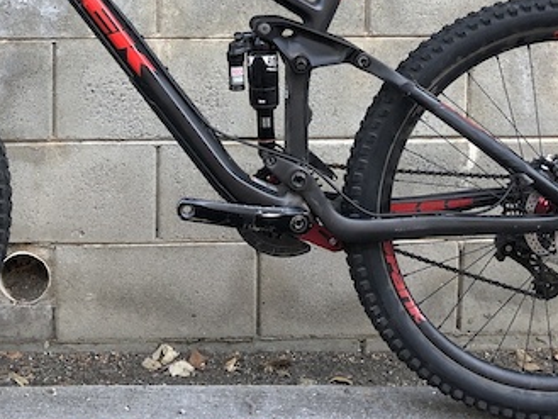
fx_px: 1097
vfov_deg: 20.7
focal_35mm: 68
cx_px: 146
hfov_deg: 28.2
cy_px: -27
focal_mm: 4
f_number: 1.8
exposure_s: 1/120
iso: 50
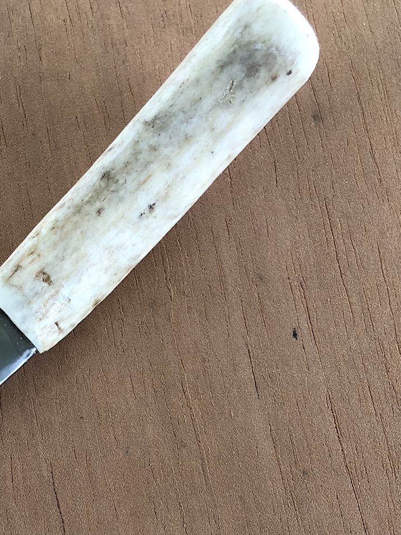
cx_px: 39
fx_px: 911
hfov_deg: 24.1
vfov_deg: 32.3
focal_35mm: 59
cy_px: 372
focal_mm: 3.99
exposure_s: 1/24
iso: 40
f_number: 1.8
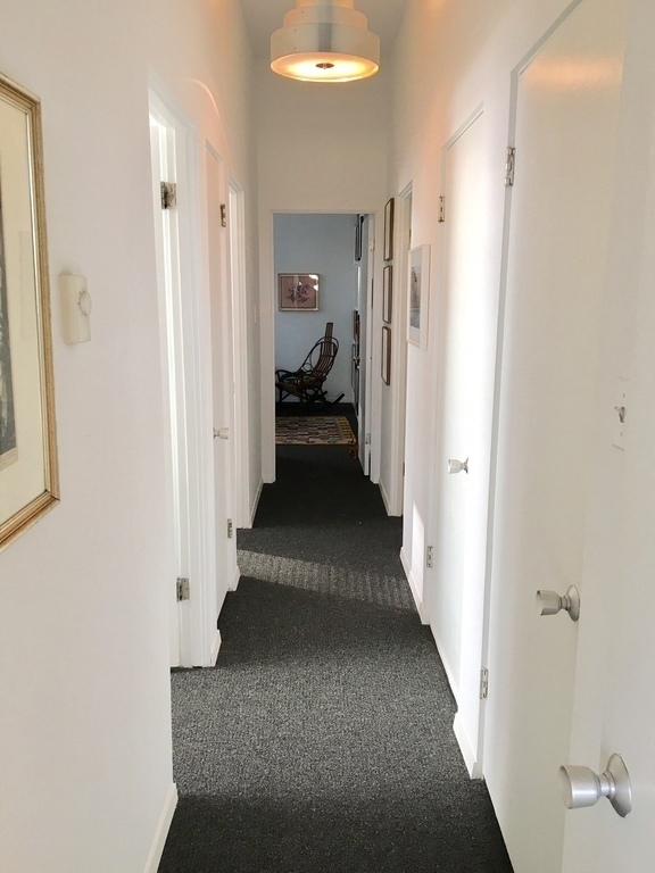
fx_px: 732
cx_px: 328
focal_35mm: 29
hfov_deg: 48.2
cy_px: 436
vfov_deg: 61.7
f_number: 2.2
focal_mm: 4.15
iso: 32
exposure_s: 1/30
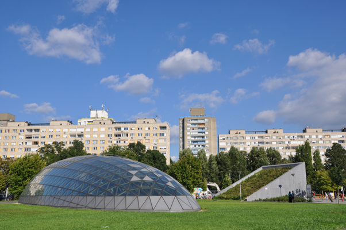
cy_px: 115
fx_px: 346
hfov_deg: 53.2
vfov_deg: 36.8
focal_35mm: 36
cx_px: 173
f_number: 10
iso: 200
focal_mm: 24
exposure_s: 1/400
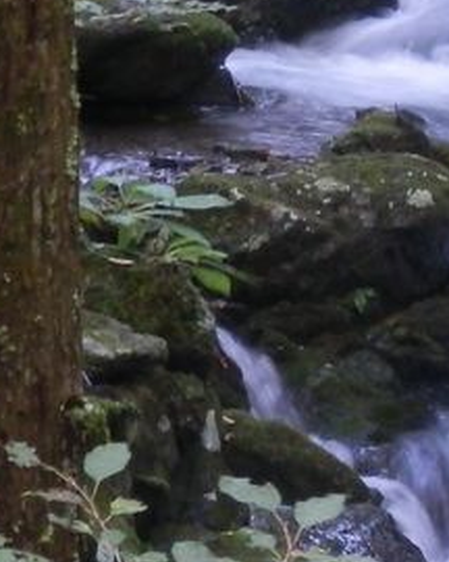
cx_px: 595
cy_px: 402
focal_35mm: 211
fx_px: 3505
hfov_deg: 7.2
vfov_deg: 9.1
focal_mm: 13.1
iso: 200
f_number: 4.5
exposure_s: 1/4
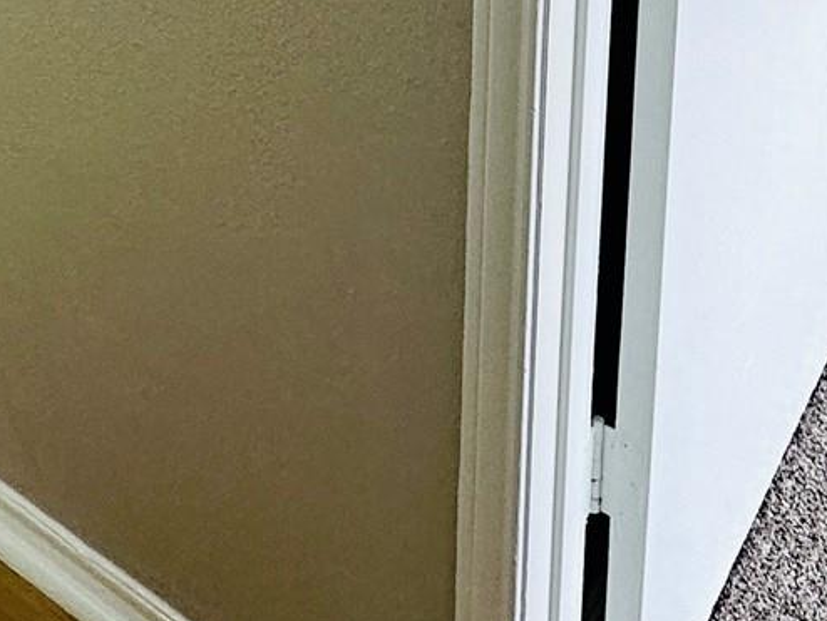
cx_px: 330
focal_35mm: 58
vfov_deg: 19.6
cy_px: -457
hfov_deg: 33.1
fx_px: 1386
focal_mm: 2.22
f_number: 2.2
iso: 160
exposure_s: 1/120
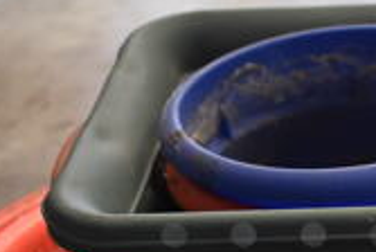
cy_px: 326
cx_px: 313
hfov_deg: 14.9
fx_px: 1432
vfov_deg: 9.9
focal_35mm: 137
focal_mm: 25
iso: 1600
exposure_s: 1/60
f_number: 4
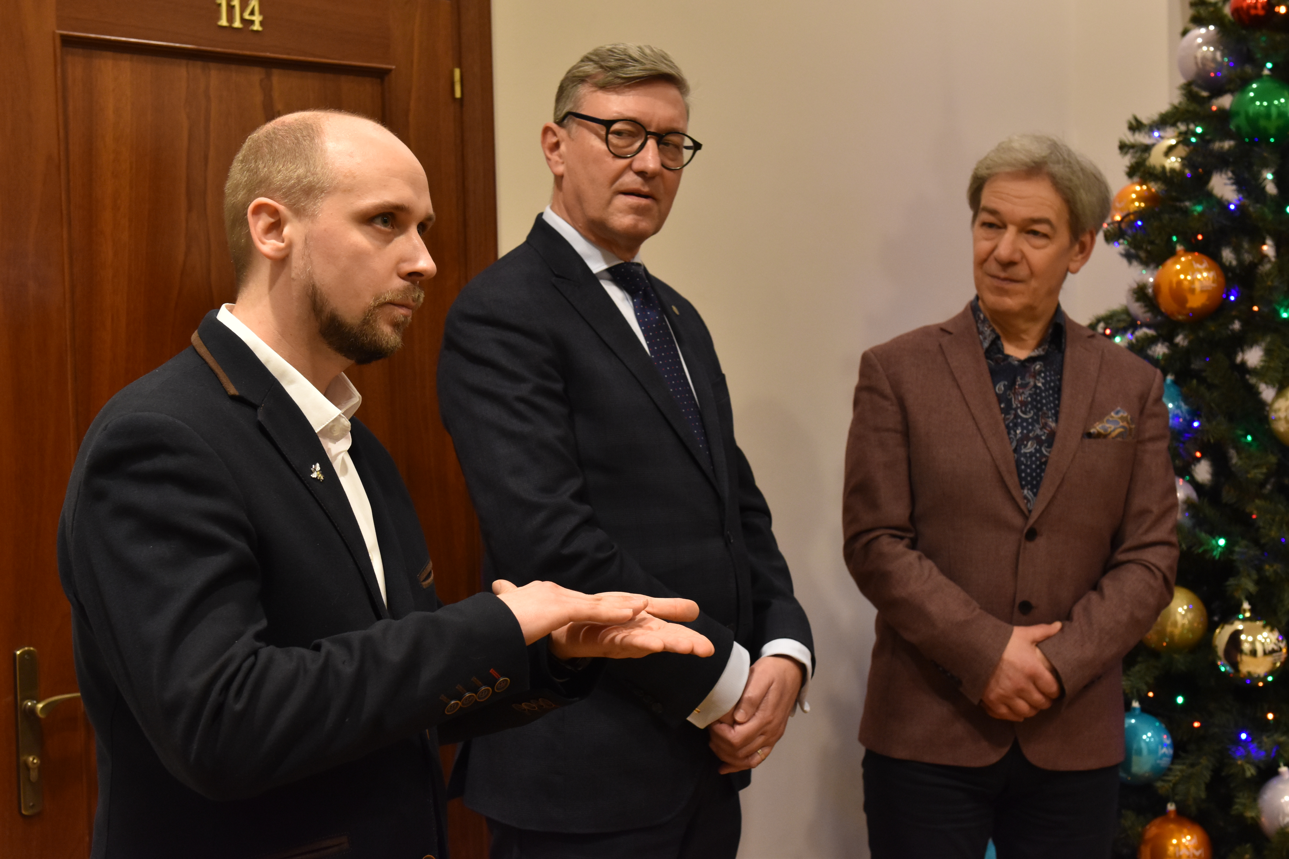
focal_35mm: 57
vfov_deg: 23.8
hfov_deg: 35.1
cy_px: 430
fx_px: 2041
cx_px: 644
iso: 1250
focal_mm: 38
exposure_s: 1/80
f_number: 4.5
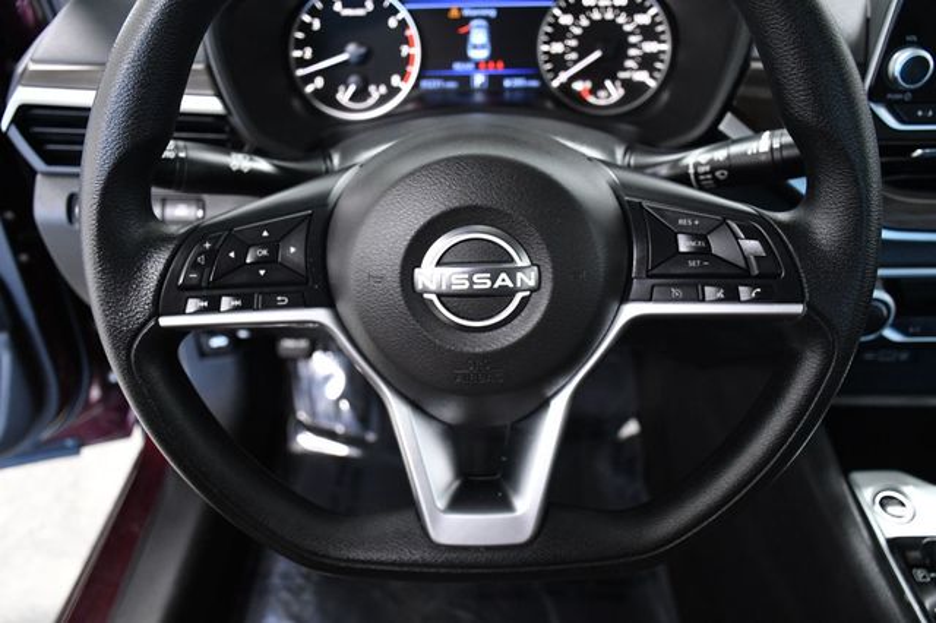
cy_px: 312
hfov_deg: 62.0
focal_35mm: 30
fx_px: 780
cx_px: 468
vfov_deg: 43.6
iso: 2500
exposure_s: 1/160
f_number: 4
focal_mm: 20
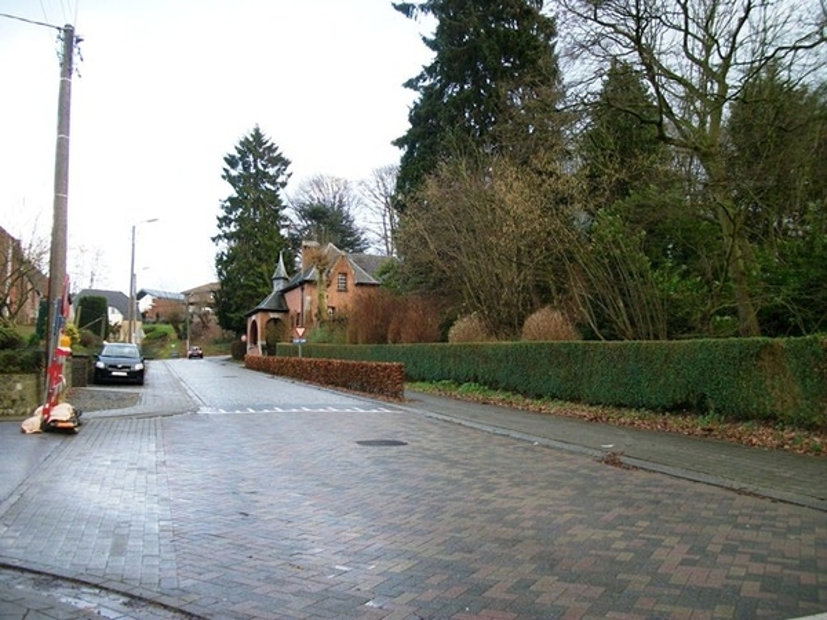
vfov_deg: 44.2
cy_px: 310
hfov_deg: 56.8
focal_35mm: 32
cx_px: 414
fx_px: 765
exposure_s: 1/160
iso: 80
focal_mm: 5.7
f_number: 2.9
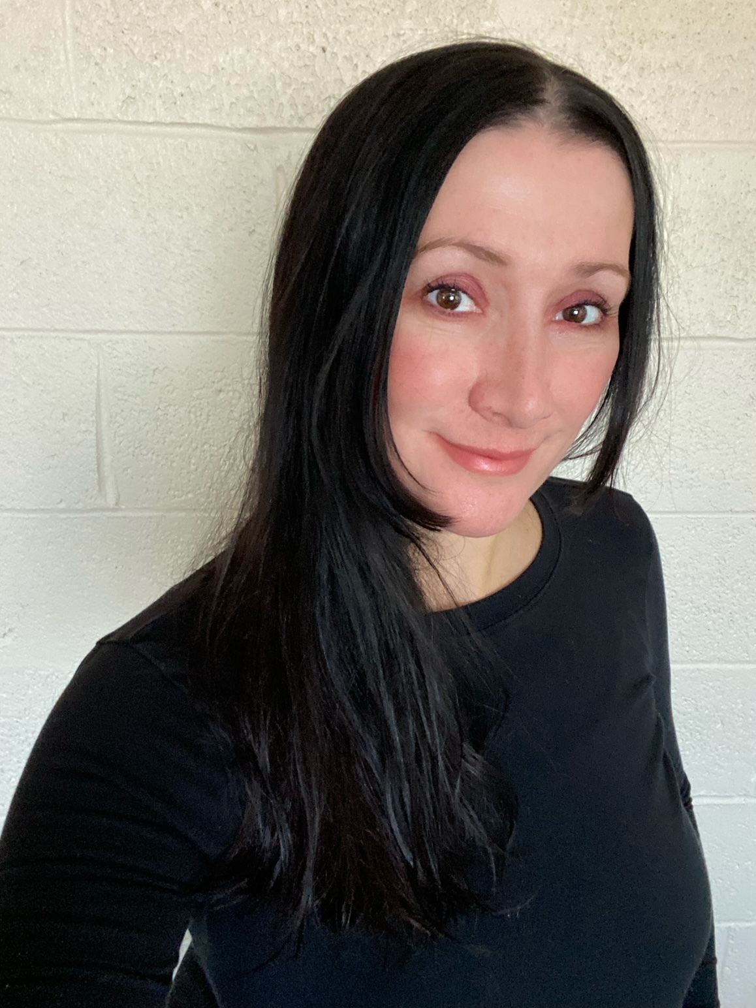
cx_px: 378
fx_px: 874
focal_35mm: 30
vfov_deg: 60.0
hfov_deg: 46.8
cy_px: 504
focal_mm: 2.71
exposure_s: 1/51
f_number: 2.2
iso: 400
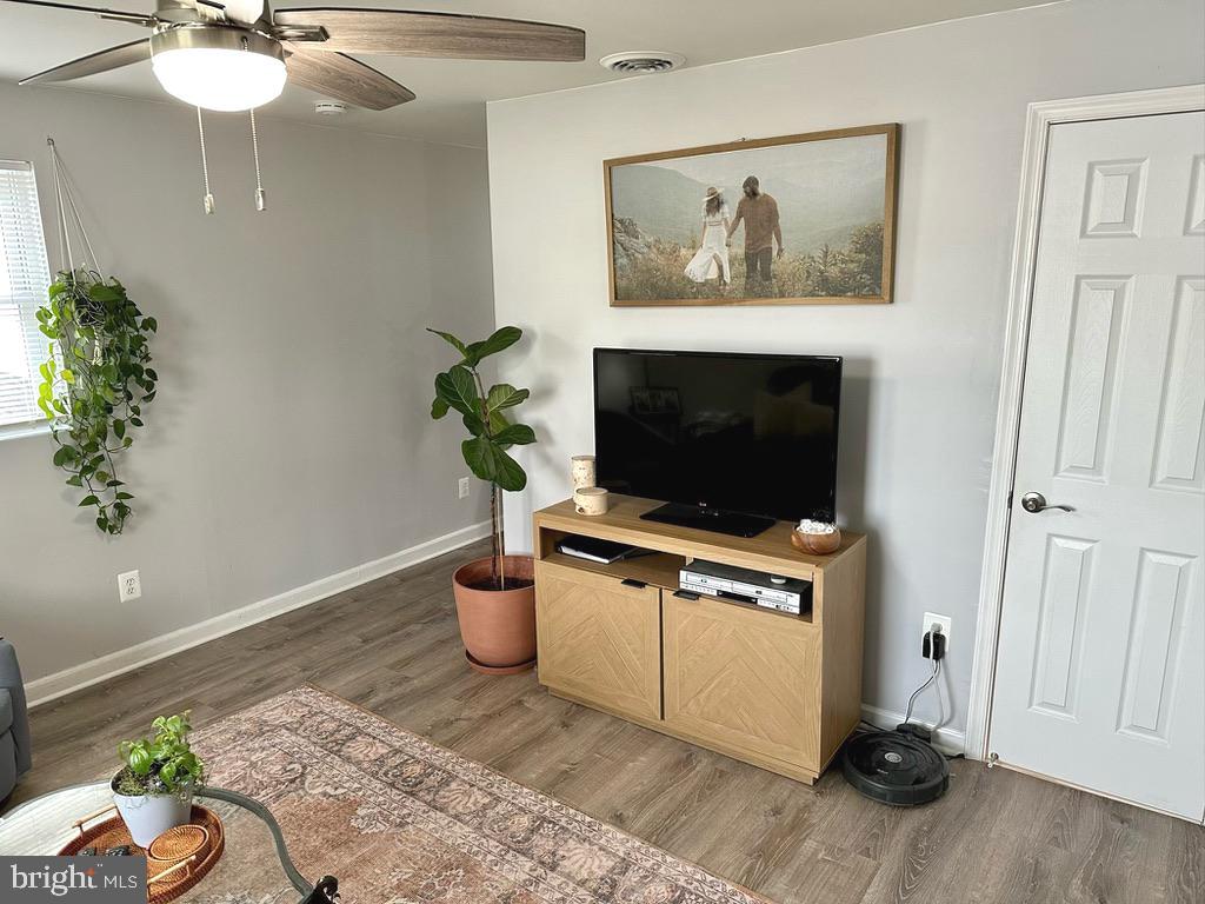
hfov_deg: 71.6
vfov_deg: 56.8
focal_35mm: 24
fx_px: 835
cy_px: 452
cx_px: 602
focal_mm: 6.86
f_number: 1.78
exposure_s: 1/60
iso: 200
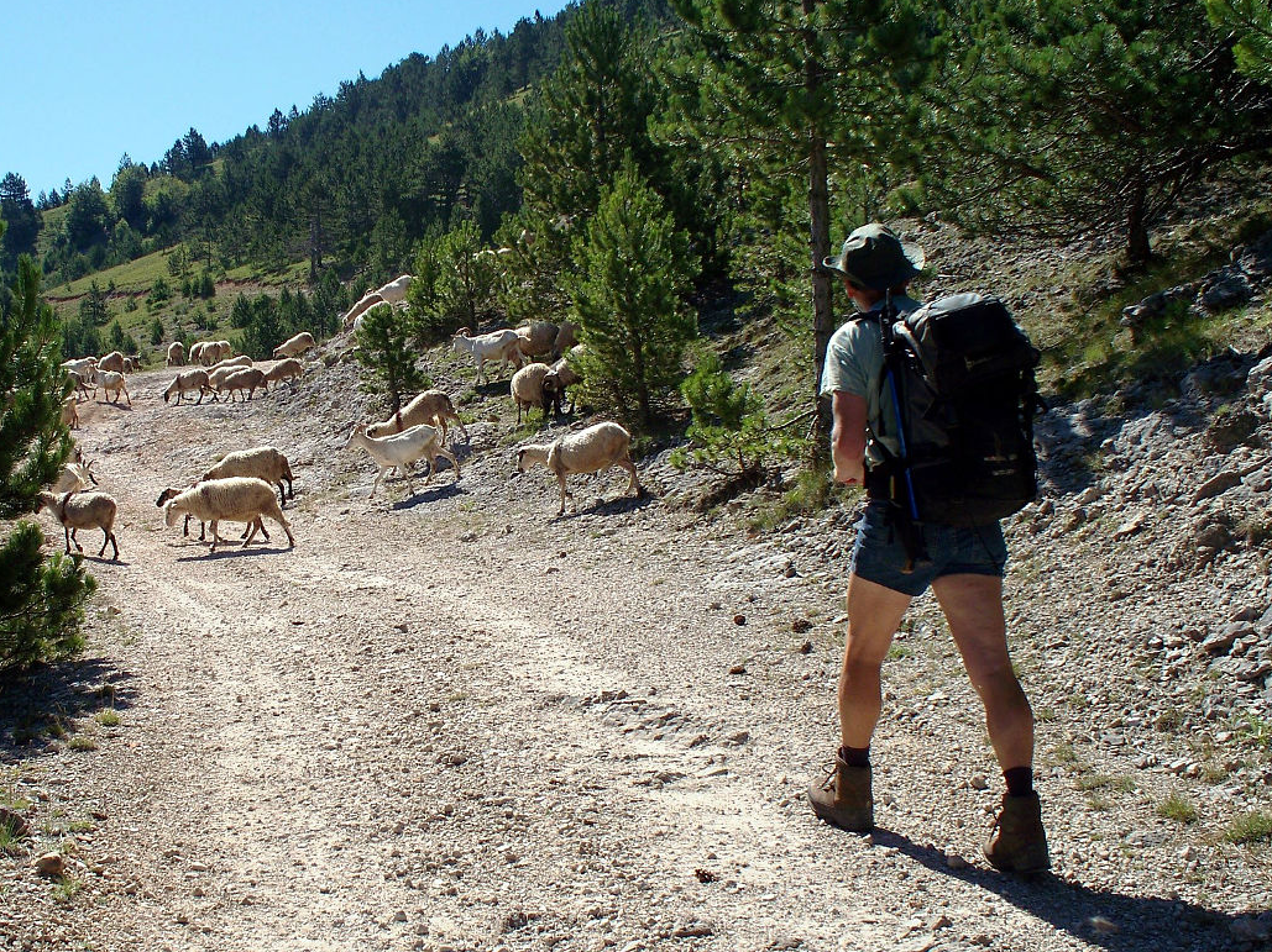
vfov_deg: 34.3
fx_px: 1543
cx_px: 608
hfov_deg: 44.8
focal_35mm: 42
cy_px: 490
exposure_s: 1/400
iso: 64
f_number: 5
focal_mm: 7.54
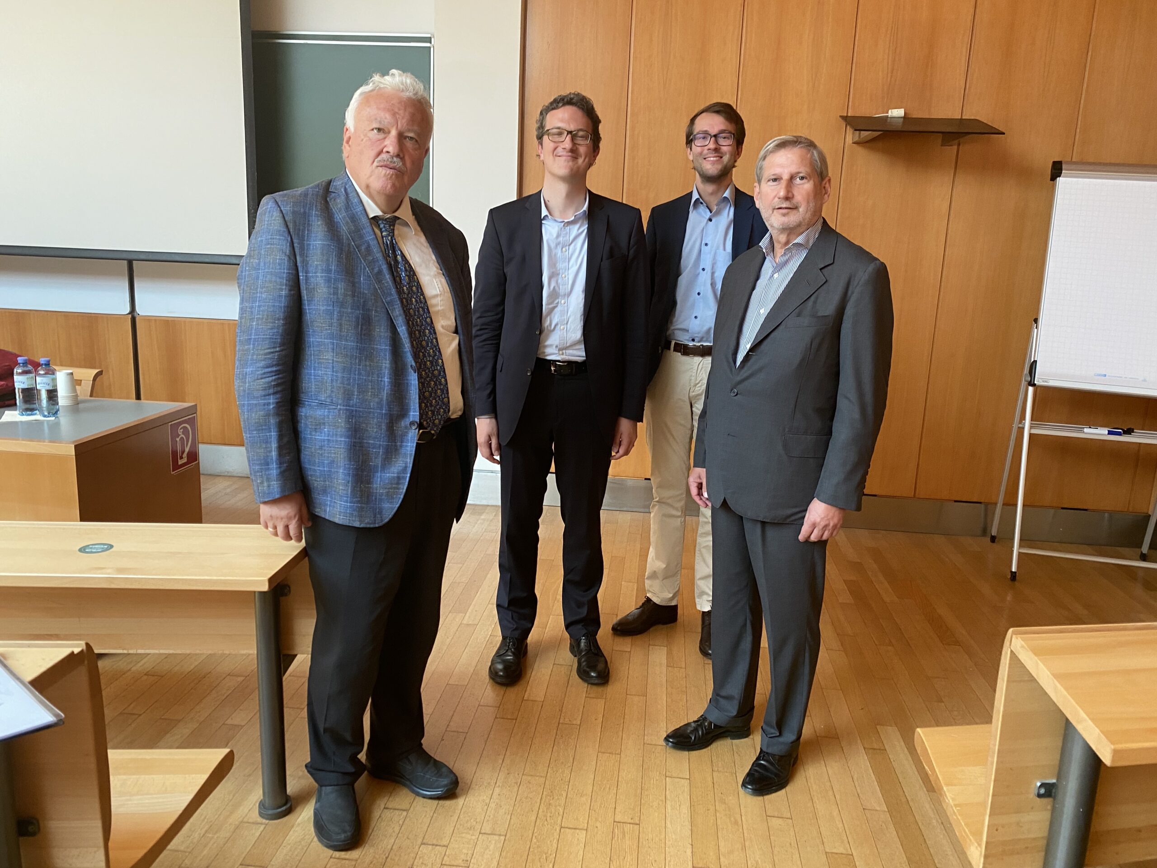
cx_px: 578
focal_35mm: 26
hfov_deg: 67.3
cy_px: 434
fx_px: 869
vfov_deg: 53.1
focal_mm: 4.25
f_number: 1.8
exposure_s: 1/62
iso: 125
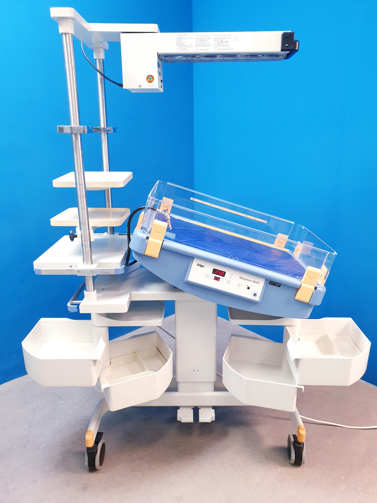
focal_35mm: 26
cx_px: 188
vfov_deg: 67.3
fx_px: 378
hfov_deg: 53.1
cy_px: 252
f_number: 2.4
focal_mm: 4.3
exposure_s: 1/50
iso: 320
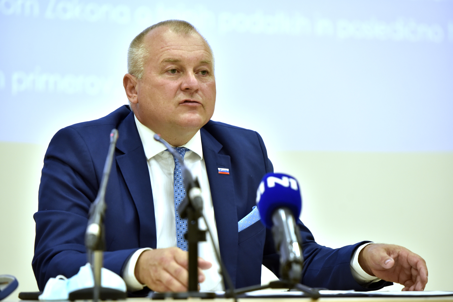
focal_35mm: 200
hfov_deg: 10.3
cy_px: 151
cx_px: 226
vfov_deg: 6.9
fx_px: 2517
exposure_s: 1/125
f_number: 4
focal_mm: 200
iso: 1250
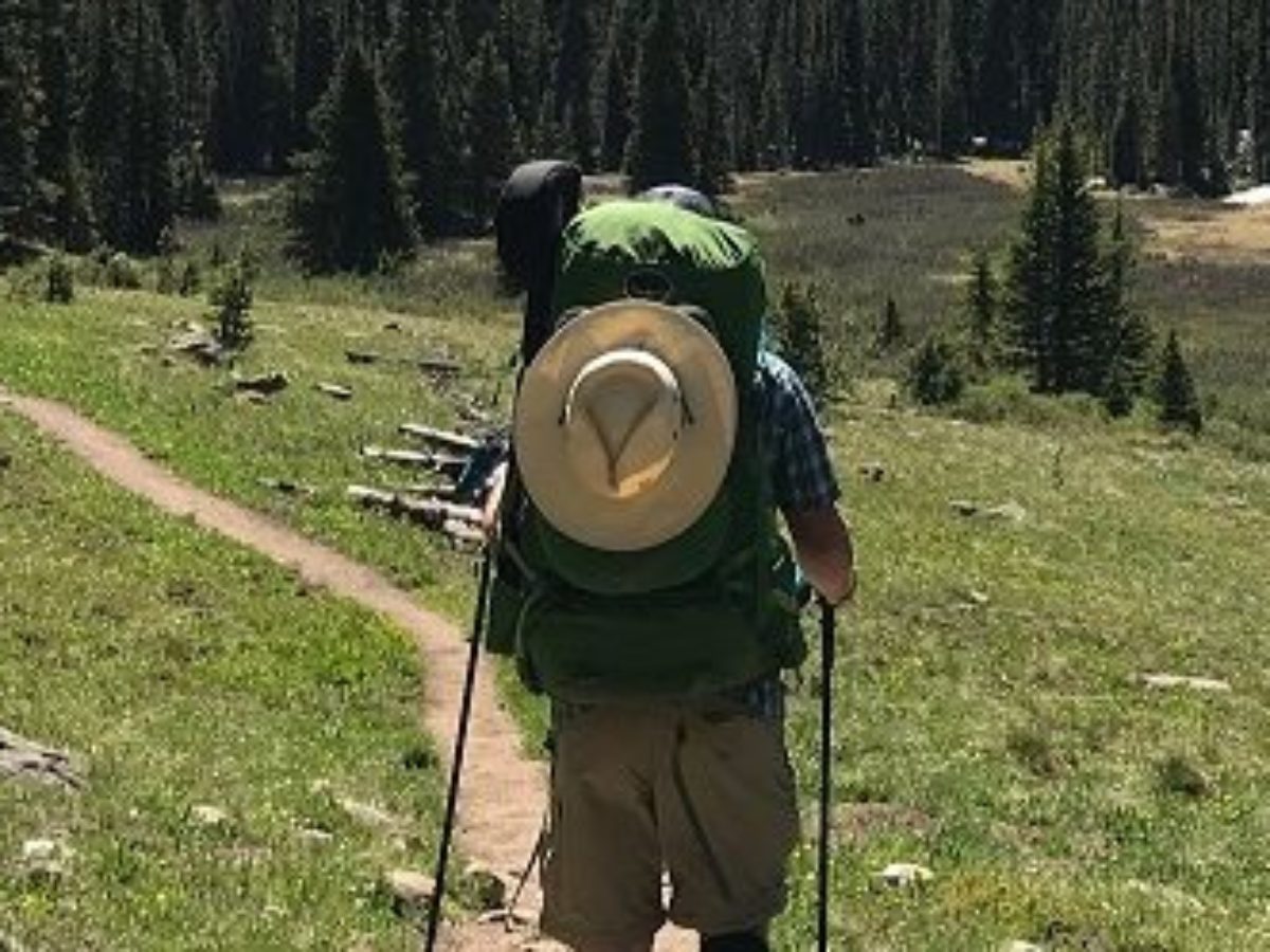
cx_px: 635
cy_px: 476
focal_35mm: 28
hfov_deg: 63.4
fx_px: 1027
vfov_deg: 49.7
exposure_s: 1/1709
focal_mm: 3.99
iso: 20
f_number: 1.8
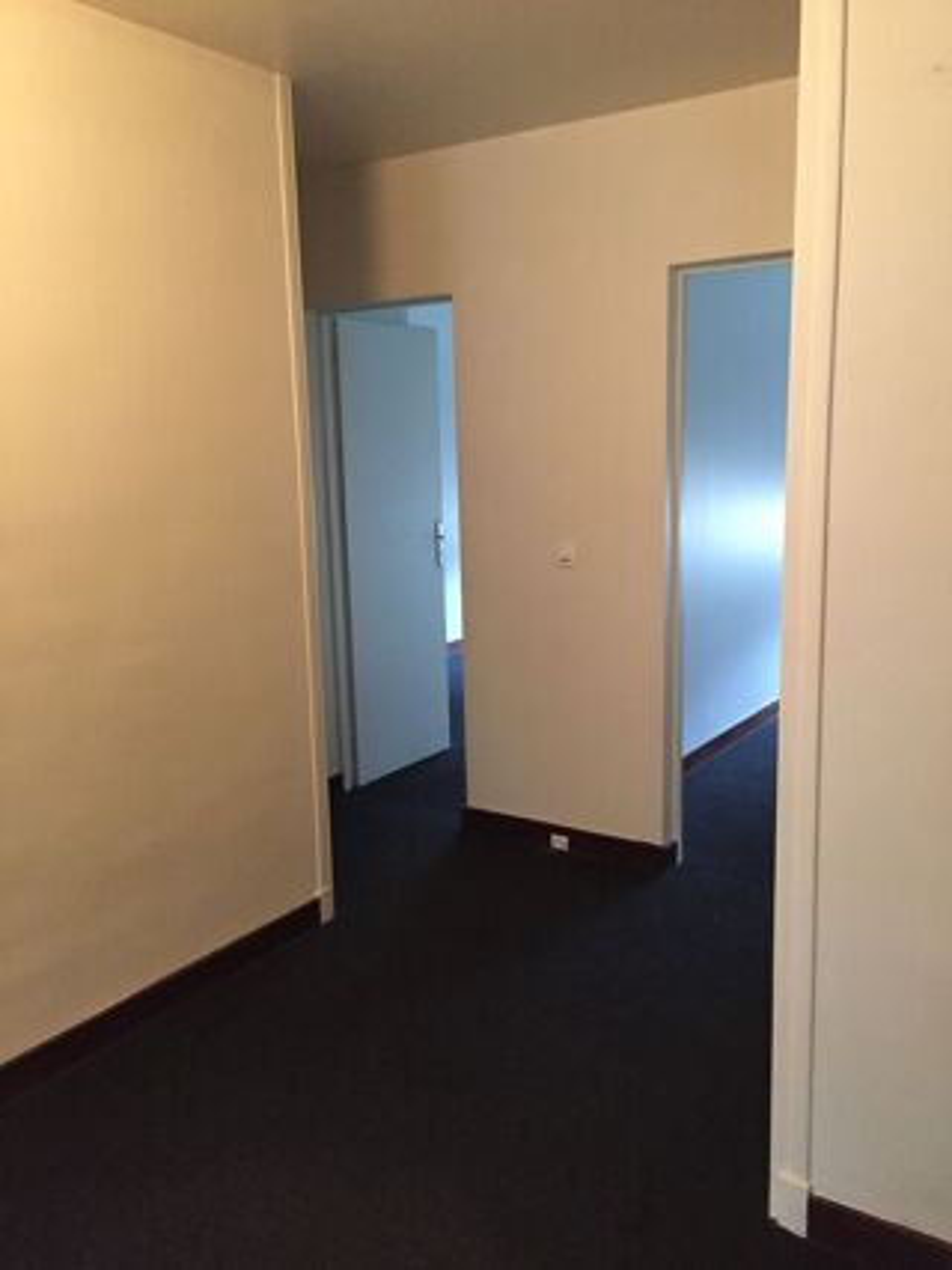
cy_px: 635
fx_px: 1064
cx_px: 476
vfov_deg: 61.7
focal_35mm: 29
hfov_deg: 48.2
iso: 320
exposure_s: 1/17
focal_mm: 4.15
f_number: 2.2
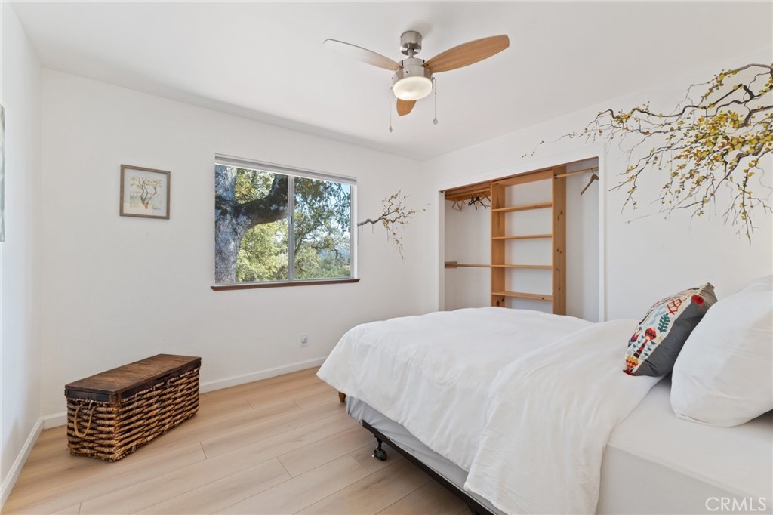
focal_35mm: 15
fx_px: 322
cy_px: 258
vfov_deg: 77.3
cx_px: 386
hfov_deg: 100.4
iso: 100
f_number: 8
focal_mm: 10
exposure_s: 1/1.25
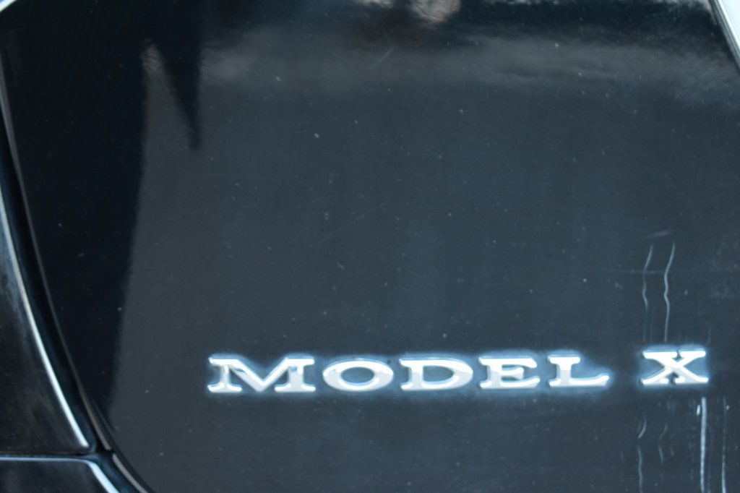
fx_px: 1695
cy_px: 246
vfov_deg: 16.5
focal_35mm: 82
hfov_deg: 24.6
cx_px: 370
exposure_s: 1/10
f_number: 5.6
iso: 1600
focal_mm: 55
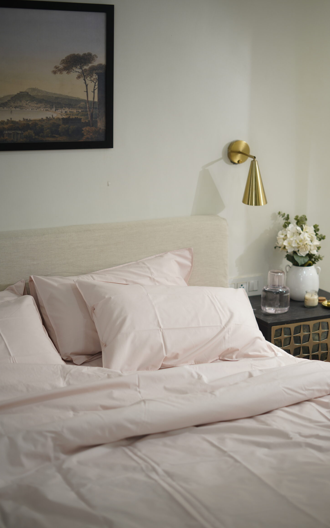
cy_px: 283
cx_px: 191
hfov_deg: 23.1
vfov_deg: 36.3
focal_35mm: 56
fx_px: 806
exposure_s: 1/100
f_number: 1.8
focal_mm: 50
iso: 160
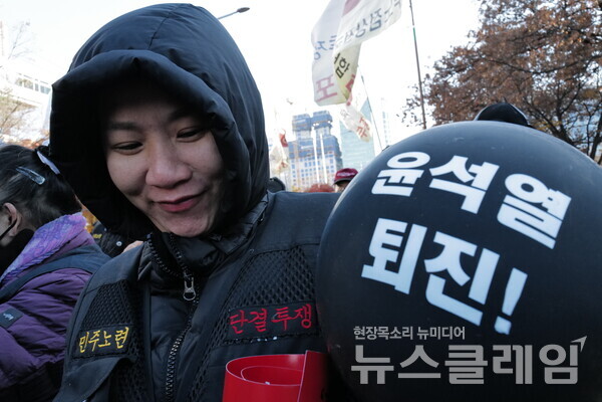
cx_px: 301
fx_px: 468
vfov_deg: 46.4
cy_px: 201
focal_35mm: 28
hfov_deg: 65.5
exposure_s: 1/250
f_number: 11
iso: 2500
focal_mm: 28
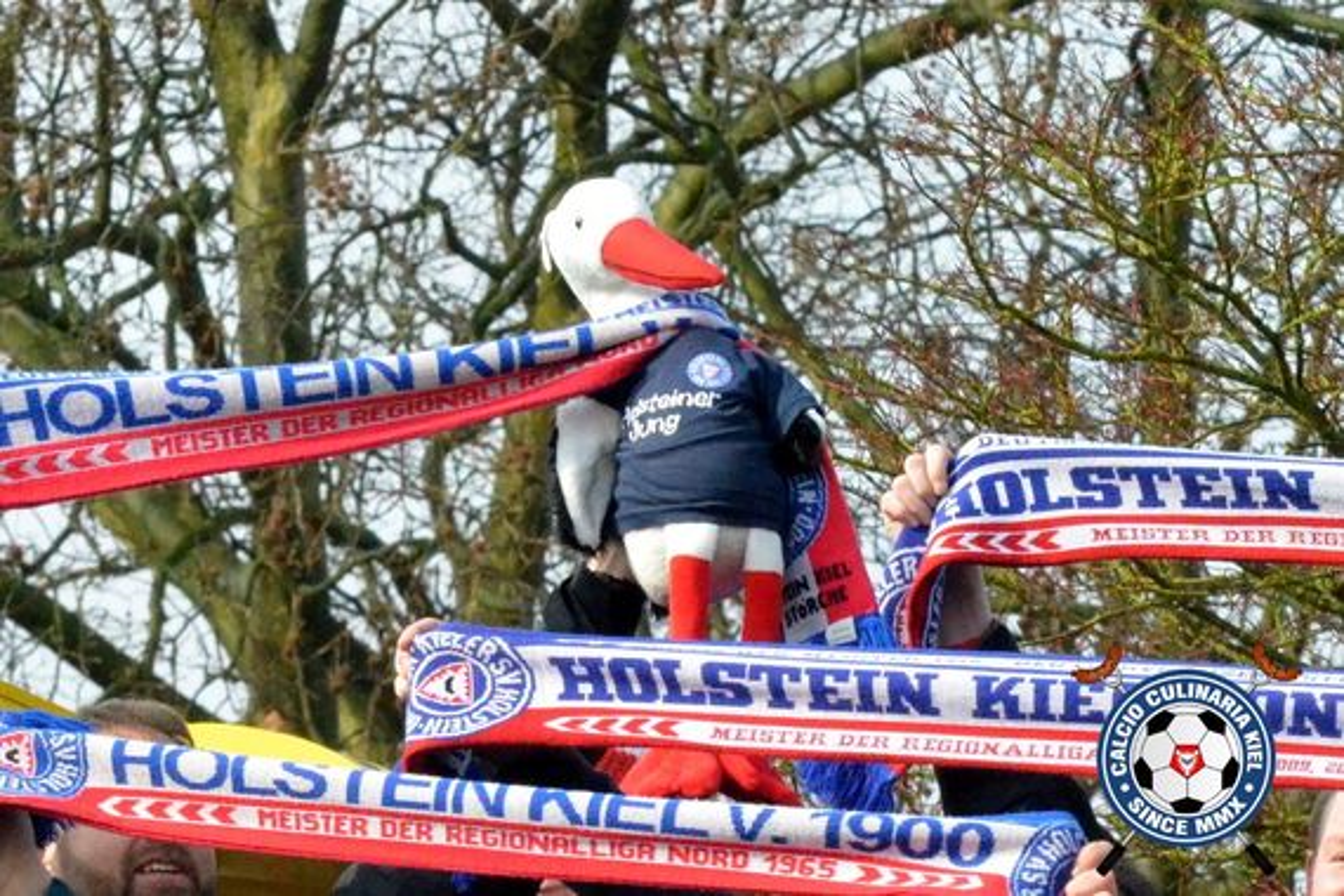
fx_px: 6272
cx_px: 672
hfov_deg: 12.2
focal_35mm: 168
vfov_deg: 8.2
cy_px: 448
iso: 5000
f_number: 11
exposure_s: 1/3200
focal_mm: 112
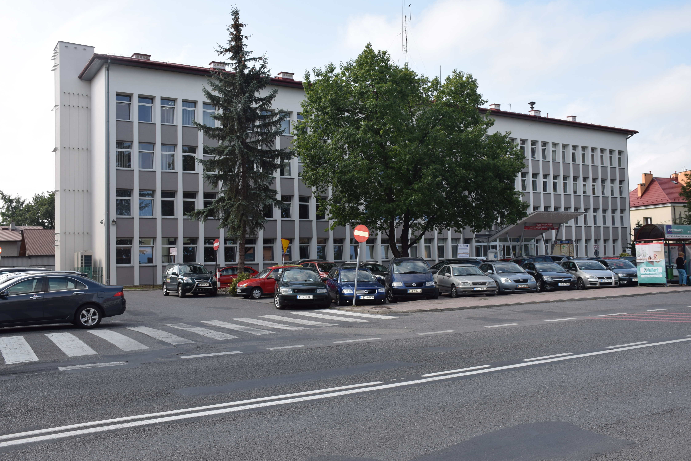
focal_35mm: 34
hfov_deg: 55.1
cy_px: 230
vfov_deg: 38.4
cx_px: 346
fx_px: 662
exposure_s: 1/200
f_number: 8
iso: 100
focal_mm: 23
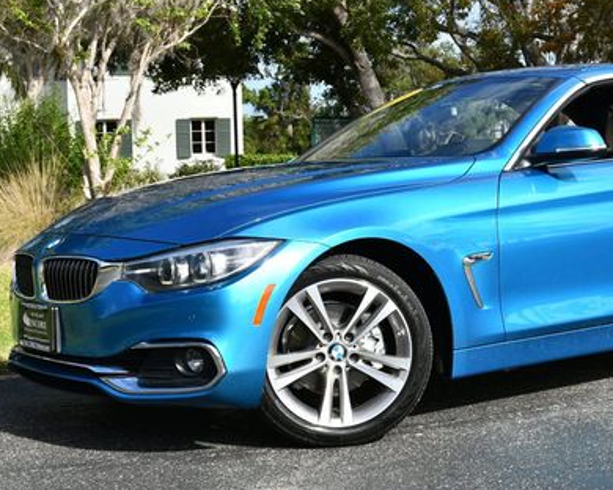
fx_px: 1343
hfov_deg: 25.4
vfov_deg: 20.6
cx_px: 462
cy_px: 168
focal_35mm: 74
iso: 110
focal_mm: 24
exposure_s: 1/250
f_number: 8
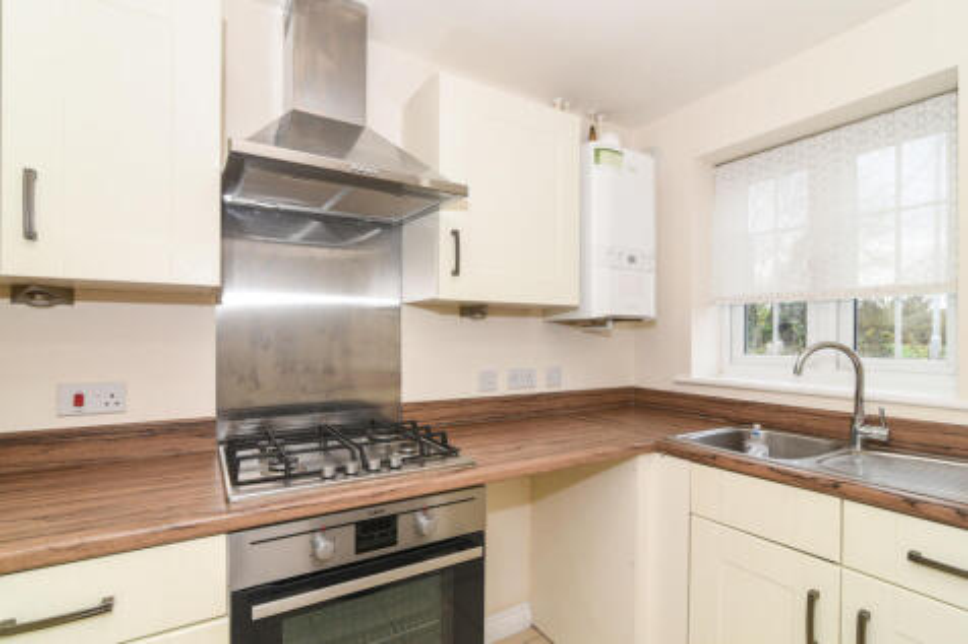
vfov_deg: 73.7
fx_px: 430
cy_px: 322
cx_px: 484
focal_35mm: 16
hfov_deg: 96.8
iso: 800
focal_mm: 16
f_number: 5.6
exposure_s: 1/60
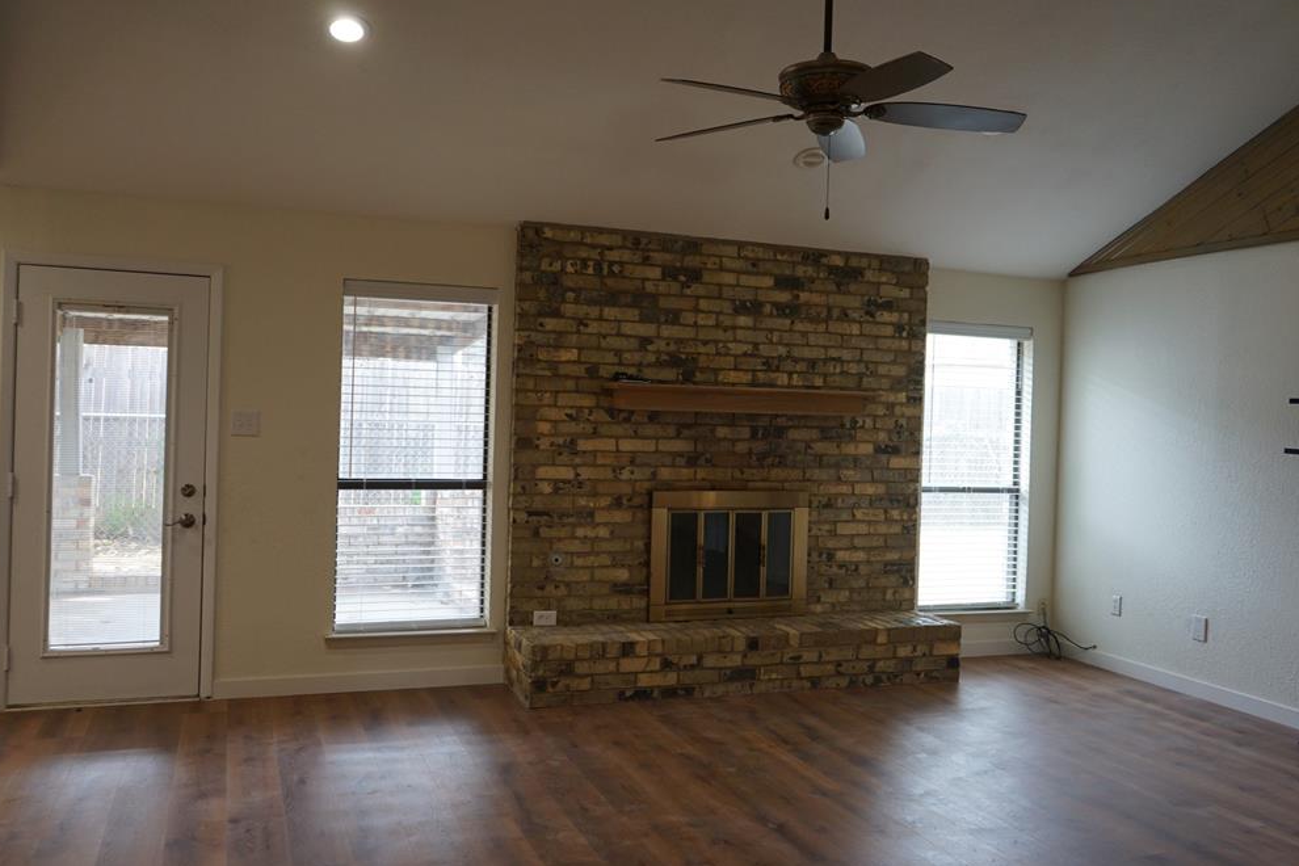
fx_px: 1082
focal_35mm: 30
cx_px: 651
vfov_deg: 43.6
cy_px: 426
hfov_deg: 61.9
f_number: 4
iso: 640
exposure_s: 1/160
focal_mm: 29
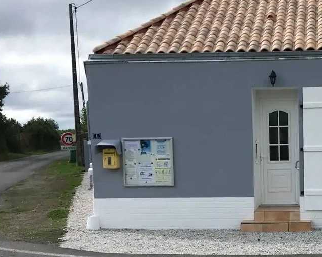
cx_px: 289
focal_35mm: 62
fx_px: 591
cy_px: 212
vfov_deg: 24.1
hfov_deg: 29.3
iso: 25
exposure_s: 1/1789
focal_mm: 4.15
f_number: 2.2
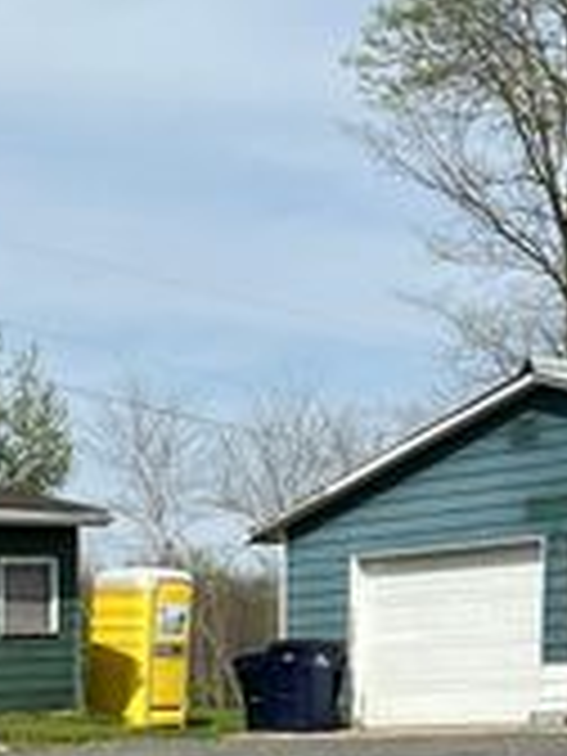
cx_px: -171
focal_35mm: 103
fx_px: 2249
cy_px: 1060
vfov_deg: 17.5
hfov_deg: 13.8
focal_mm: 5.7
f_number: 1.5
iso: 50
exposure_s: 1/5882
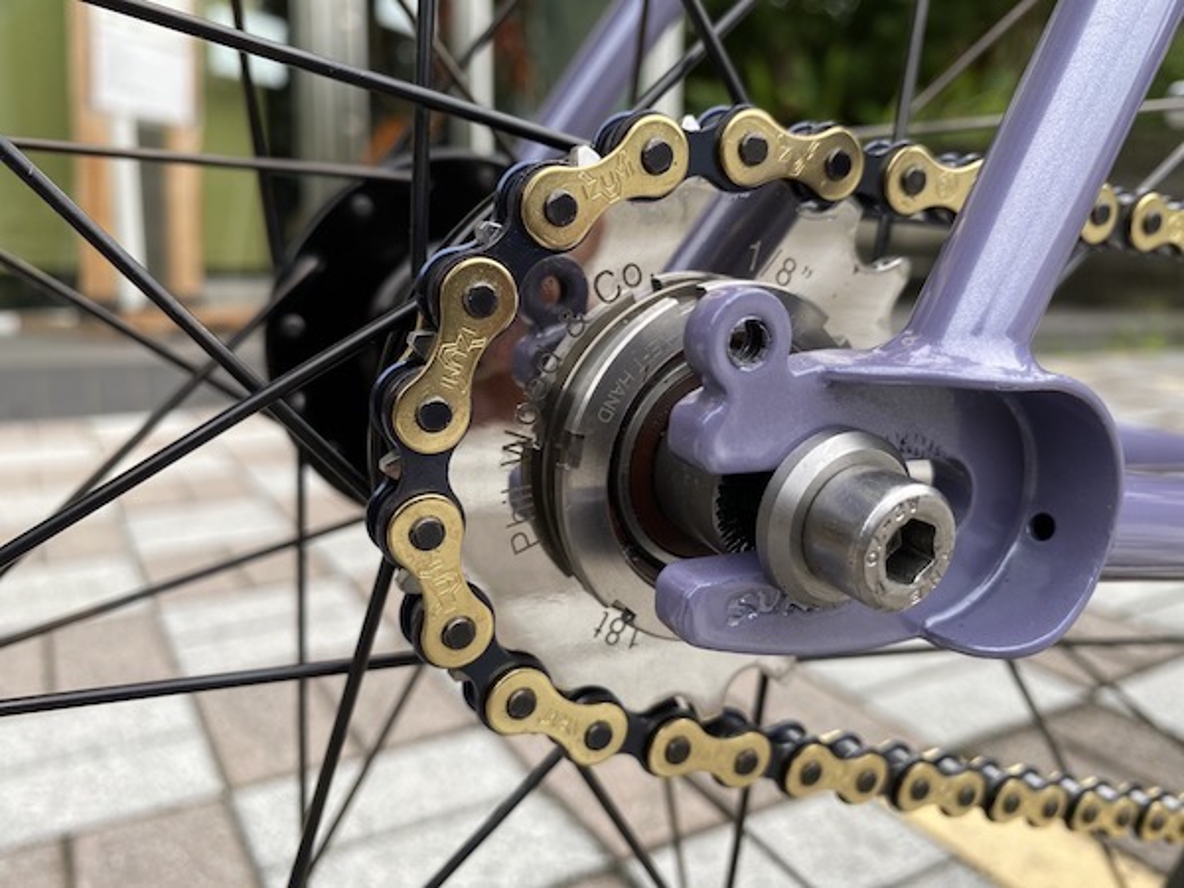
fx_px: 889
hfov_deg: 67.3
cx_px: 592
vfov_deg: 53.1
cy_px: 444
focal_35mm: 26
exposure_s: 1/389
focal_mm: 4.25
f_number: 1.8
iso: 32
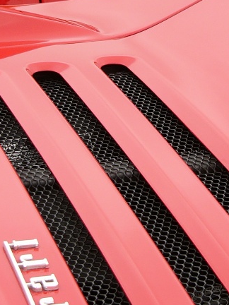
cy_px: 95
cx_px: 134
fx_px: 1526
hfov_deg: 8.6
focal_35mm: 173
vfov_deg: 11.4
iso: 50
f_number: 3.7
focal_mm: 12.2
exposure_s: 1/100
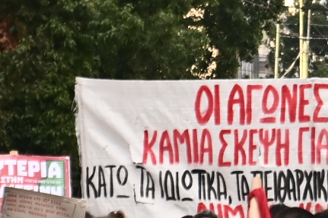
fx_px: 5109
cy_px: 479
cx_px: 377
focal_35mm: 561
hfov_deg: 3.7
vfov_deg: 2.4
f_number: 4
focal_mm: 70
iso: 320
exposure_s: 1/1000
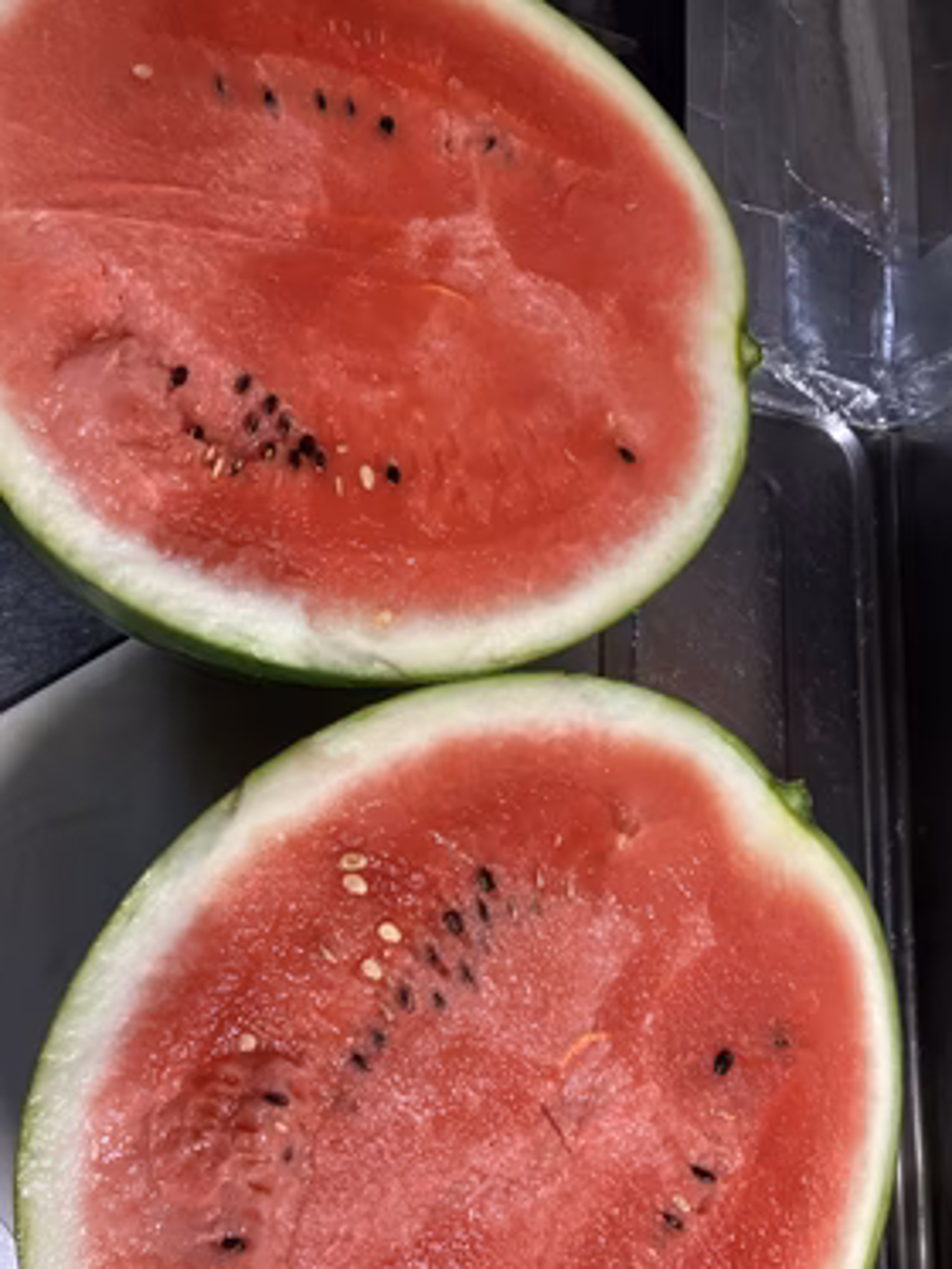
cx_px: 503
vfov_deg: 59.9
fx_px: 1099
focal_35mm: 30
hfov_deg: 46.8
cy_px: 660
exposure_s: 1/50
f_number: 1.8
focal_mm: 3.99
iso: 320
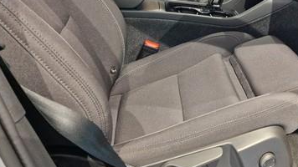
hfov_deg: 42.5
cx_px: 256
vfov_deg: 25.8
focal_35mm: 45
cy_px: 24
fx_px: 355
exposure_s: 1/100
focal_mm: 5.4
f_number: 1.8
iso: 800
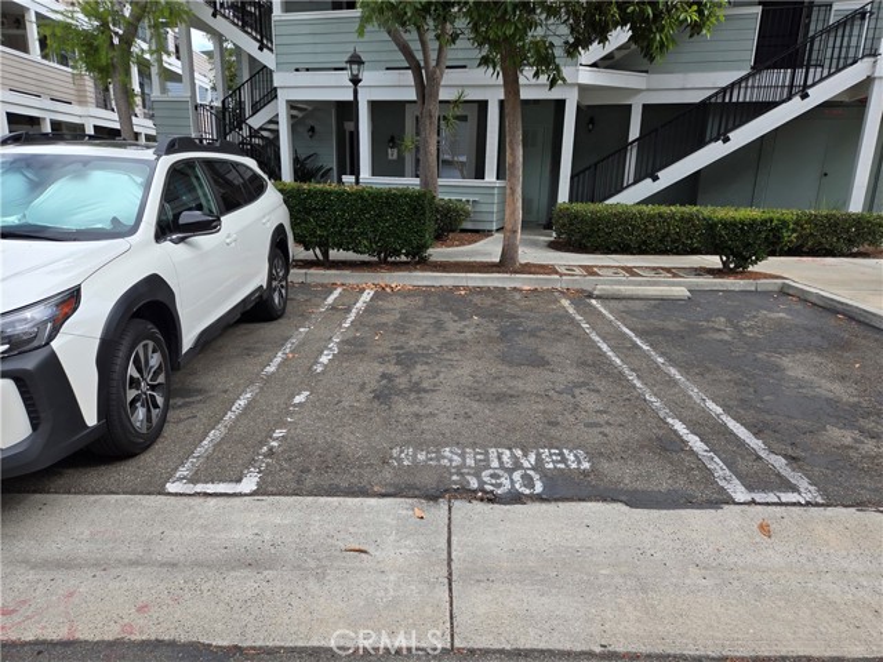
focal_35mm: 23
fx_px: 587
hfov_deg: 73.9
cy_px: 331
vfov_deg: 58.9
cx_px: 442
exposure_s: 1/545
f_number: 1.8
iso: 25
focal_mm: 5.4
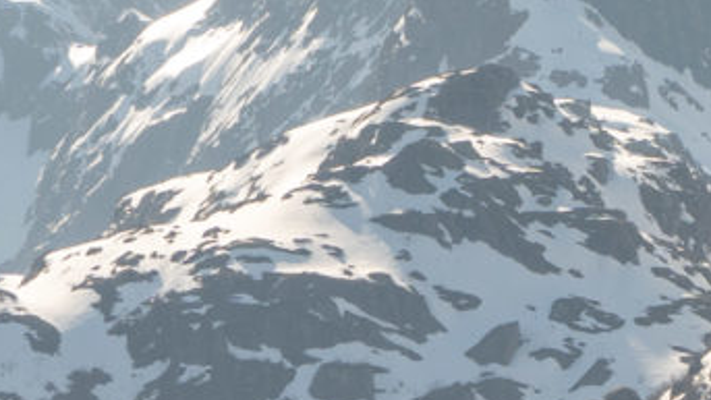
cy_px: 291
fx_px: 8258
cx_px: 850
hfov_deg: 4.9
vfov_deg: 2.8
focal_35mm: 438
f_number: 10
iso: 100
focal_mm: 56
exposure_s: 1/250
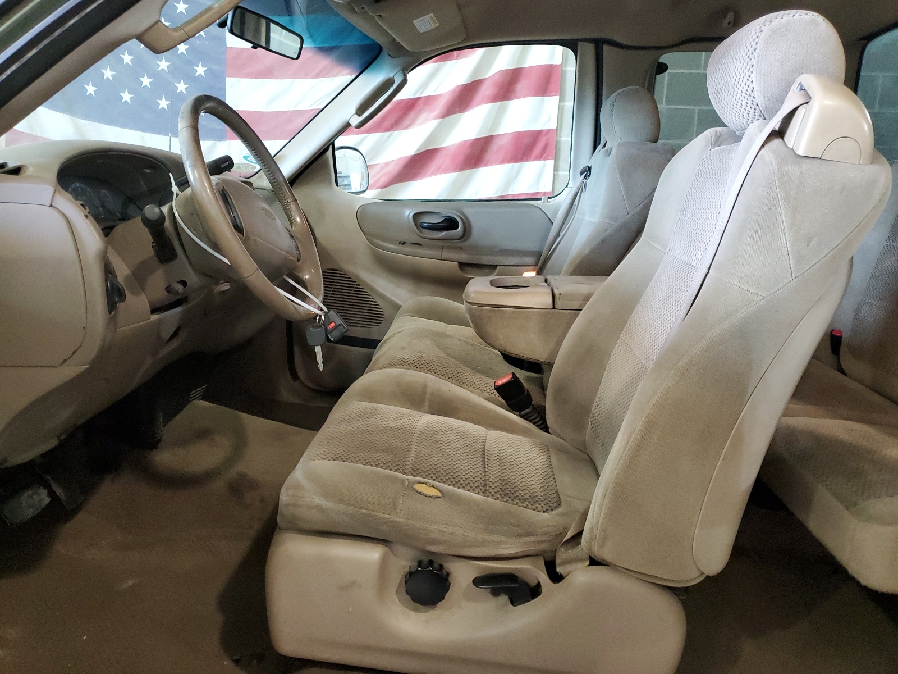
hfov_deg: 67.3
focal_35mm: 26
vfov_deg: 53.1
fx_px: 674
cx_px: 449
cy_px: 337
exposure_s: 1/60.2
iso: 371
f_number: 1.5
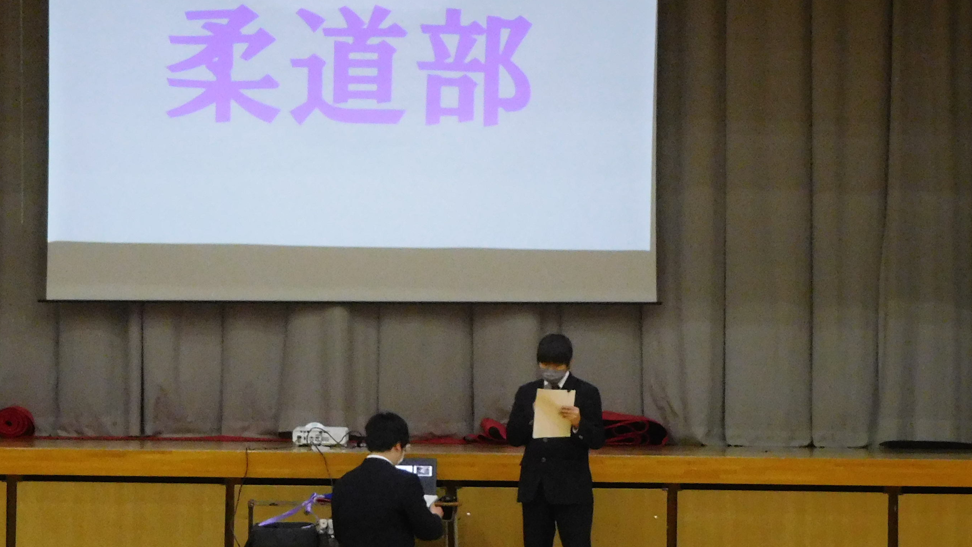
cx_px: 398
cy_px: 208
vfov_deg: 5.9
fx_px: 5335
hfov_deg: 10.4
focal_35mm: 207
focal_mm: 20
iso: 800
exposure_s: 1/30
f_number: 4.9
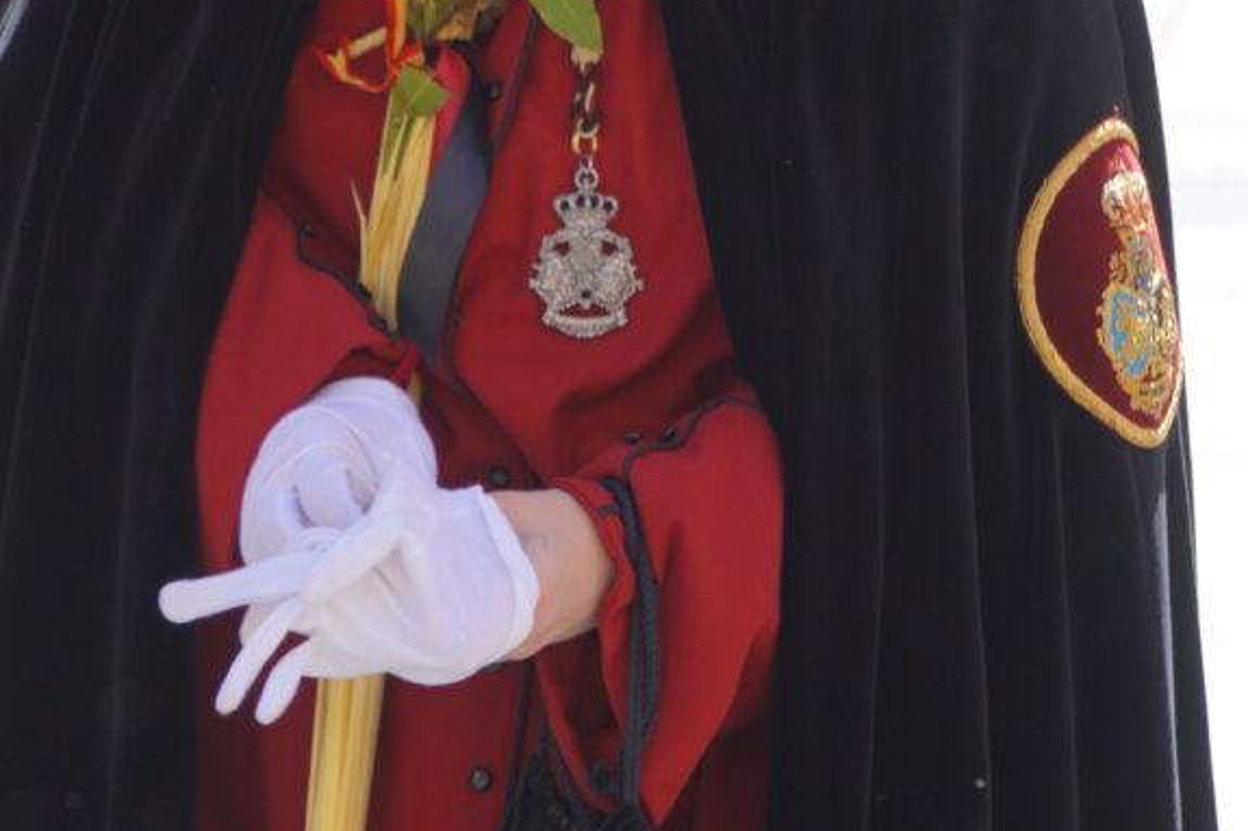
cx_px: 243
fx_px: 16777
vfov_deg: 2.8
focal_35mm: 484
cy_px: 253
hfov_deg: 4.3
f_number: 5.6
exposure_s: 1/250
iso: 200
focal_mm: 145
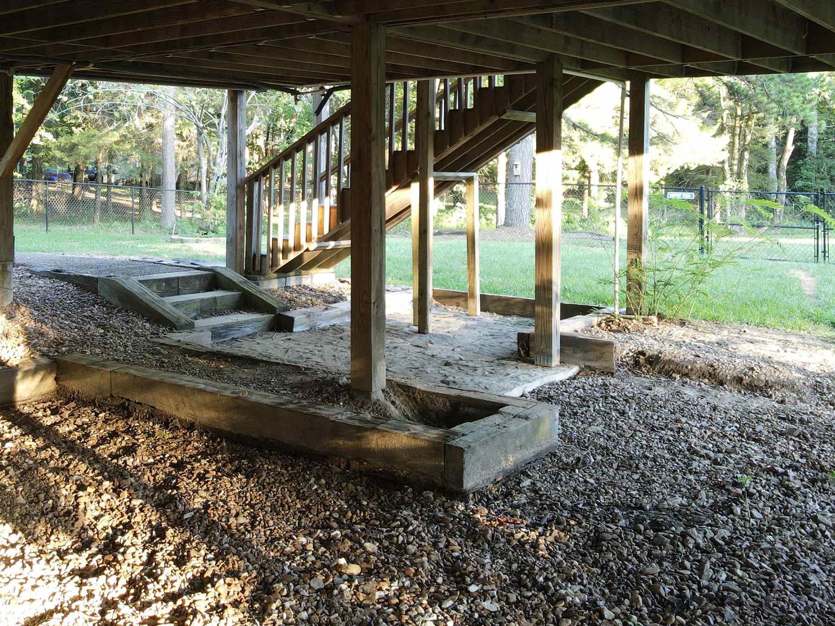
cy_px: 163
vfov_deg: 37.8
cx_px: 297
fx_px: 892
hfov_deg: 49.5
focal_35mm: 37
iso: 240
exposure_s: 1/15
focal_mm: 4.5
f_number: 2.8
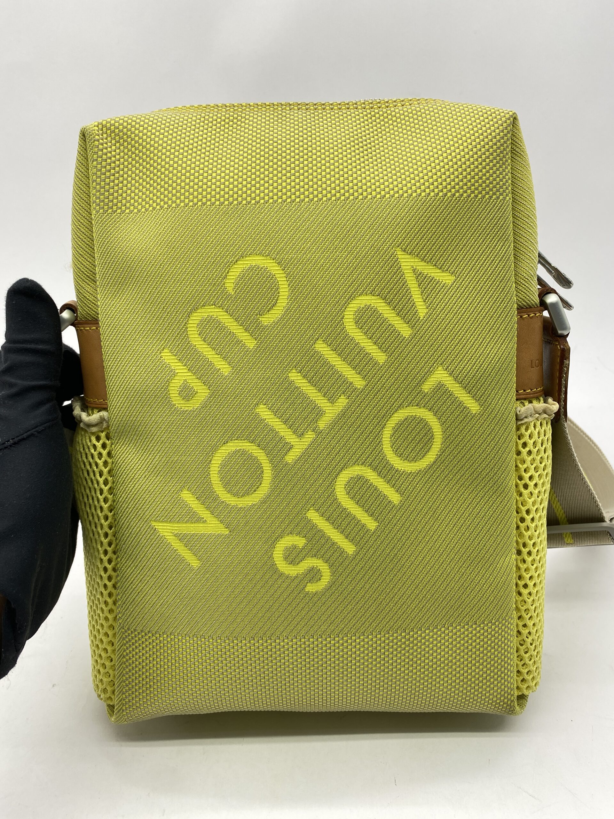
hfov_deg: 53.1
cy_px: 410
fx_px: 615
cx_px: 307
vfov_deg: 67.3
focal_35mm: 26
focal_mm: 4.25
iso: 32
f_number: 1.8
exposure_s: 1/100
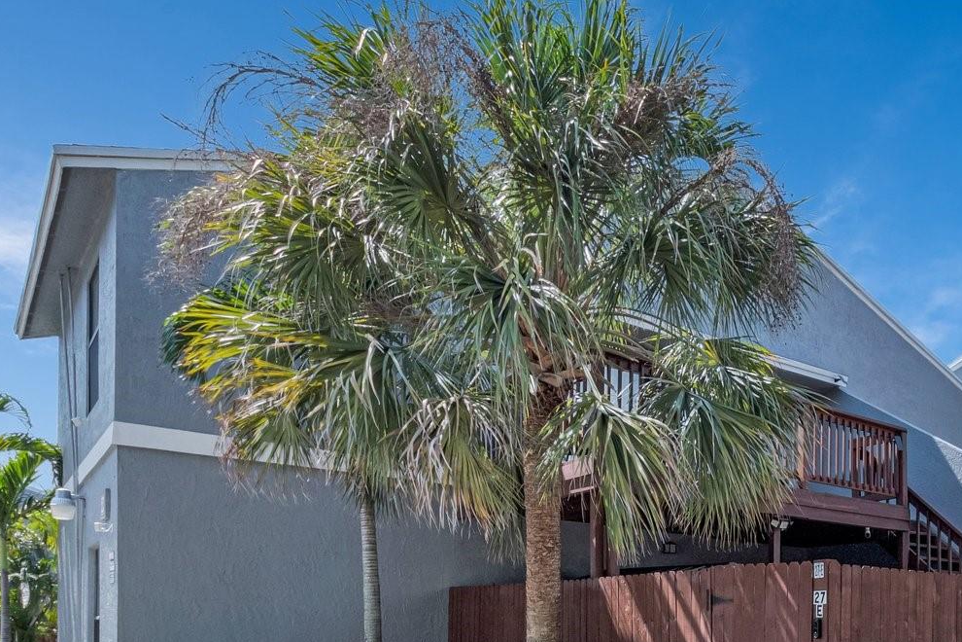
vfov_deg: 37.6
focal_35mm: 31
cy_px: 646
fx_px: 828
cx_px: 755
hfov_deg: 56.4
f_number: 8
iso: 640
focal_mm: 10
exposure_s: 1/320
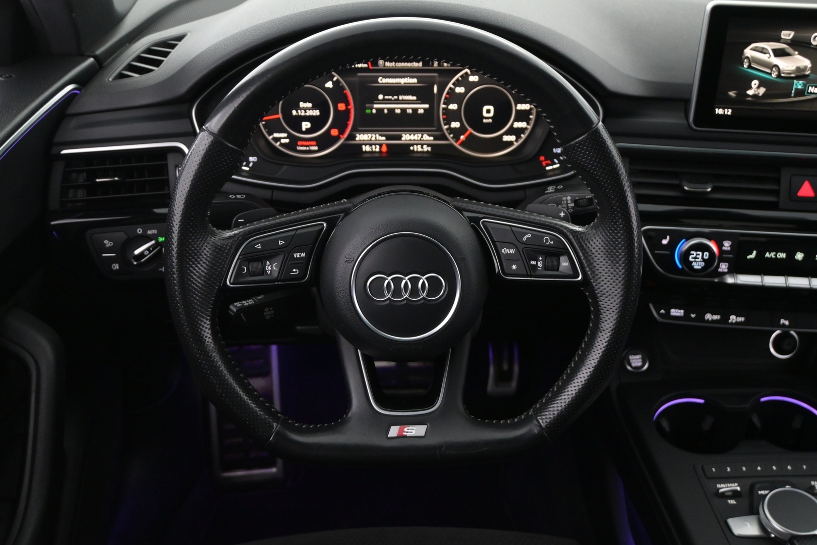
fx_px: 936
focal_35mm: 41
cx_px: 408
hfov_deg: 47.2
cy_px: 272
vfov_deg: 32.4
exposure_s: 1/40
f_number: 4.5
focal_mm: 27.5
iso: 2800
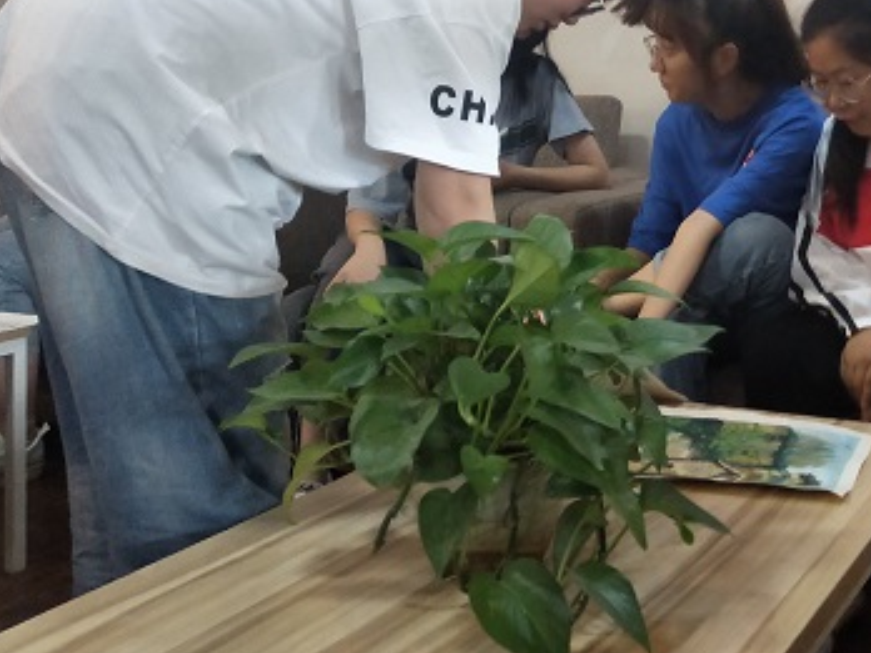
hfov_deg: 39.5
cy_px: 93
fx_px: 1157
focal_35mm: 46
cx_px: 708
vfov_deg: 30.4
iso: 668
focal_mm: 4.28
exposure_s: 1/33
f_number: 1.7
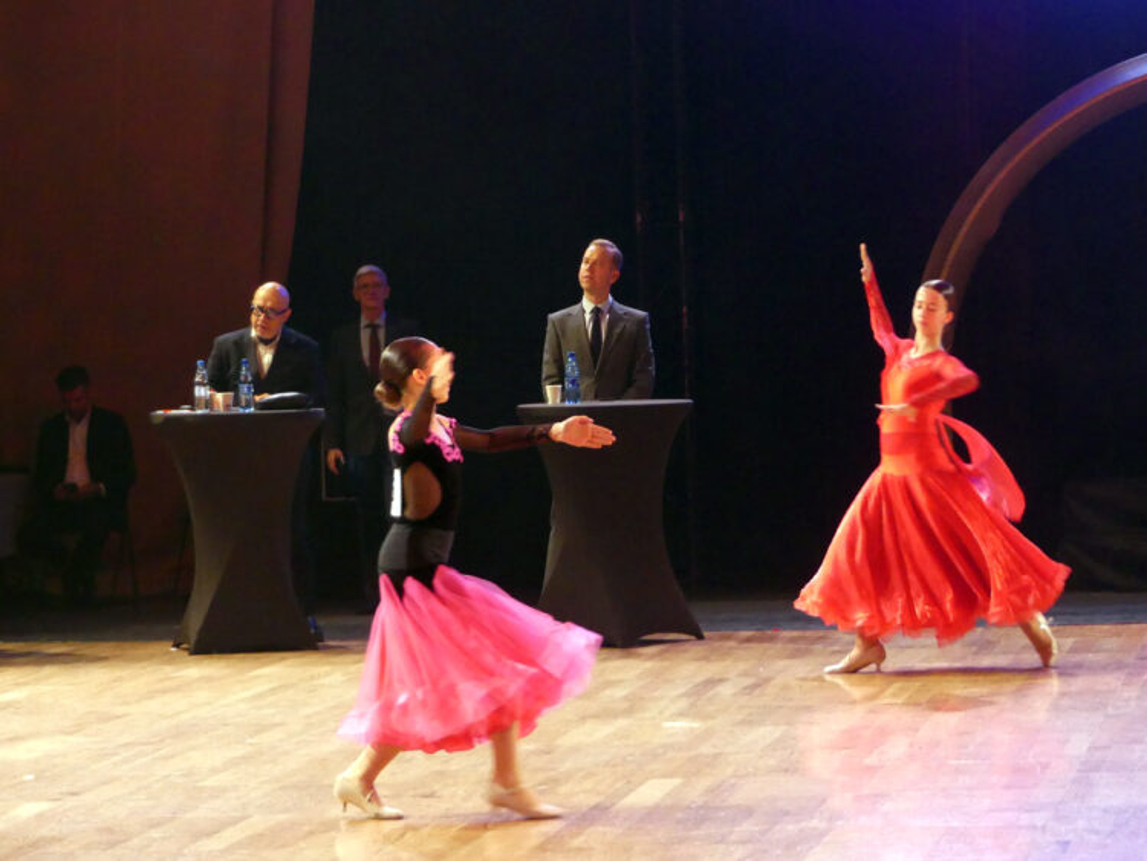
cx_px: 574
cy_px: 430
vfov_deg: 9.3
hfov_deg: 12.3
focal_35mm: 160
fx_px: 5303
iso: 800
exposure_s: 1/80
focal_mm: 28.7
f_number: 2.8
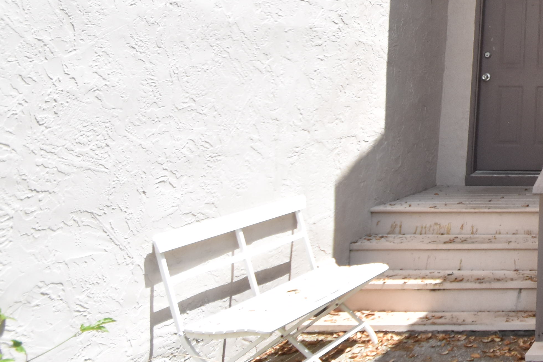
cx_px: 752
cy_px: -6
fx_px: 694
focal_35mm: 46
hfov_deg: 30.5
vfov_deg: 27.4
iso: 800
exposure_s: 1/4000
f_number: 3.5
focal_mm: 10
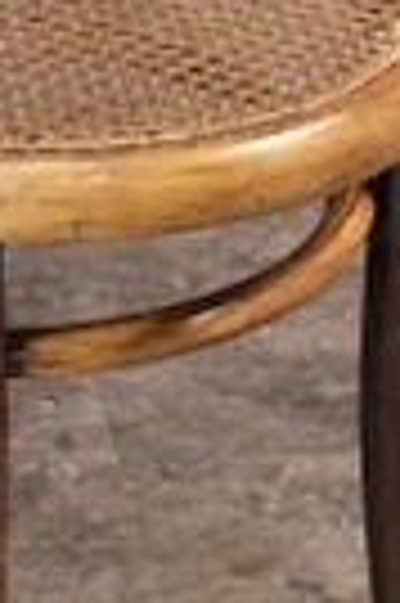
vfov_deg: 8.6
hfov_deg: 5.8
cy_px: -22
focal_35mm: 237
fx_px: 3960
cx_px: -54
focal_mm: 35
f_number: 3.6
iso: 3200
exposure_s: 1/125
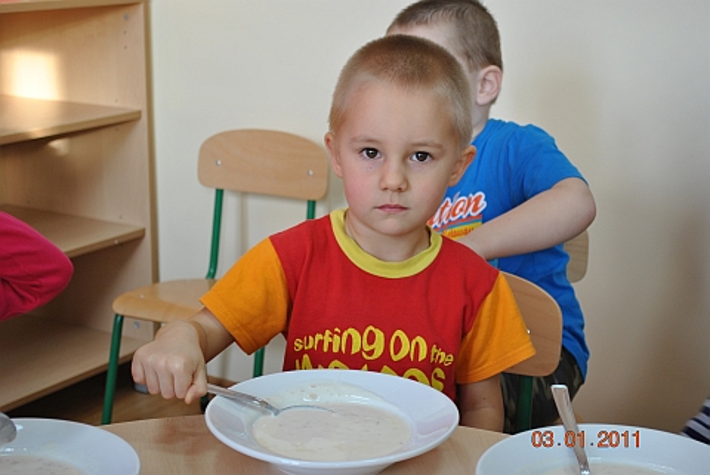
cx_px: 355
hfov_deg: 30.5
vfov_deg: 20.7
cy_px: 238
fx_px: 1303
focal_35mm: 66
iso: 280
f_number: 5.3
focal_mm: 44
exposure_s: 1/30
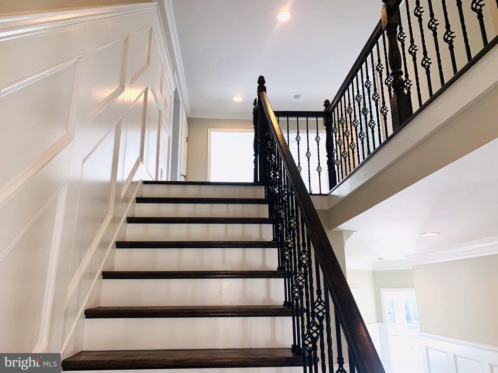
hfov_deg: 67.3
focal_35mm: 26
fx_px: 374
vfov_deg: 53.1
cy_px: 186
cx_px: 249
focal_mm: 4.25
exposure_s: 1/120
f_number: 1.8
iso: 25
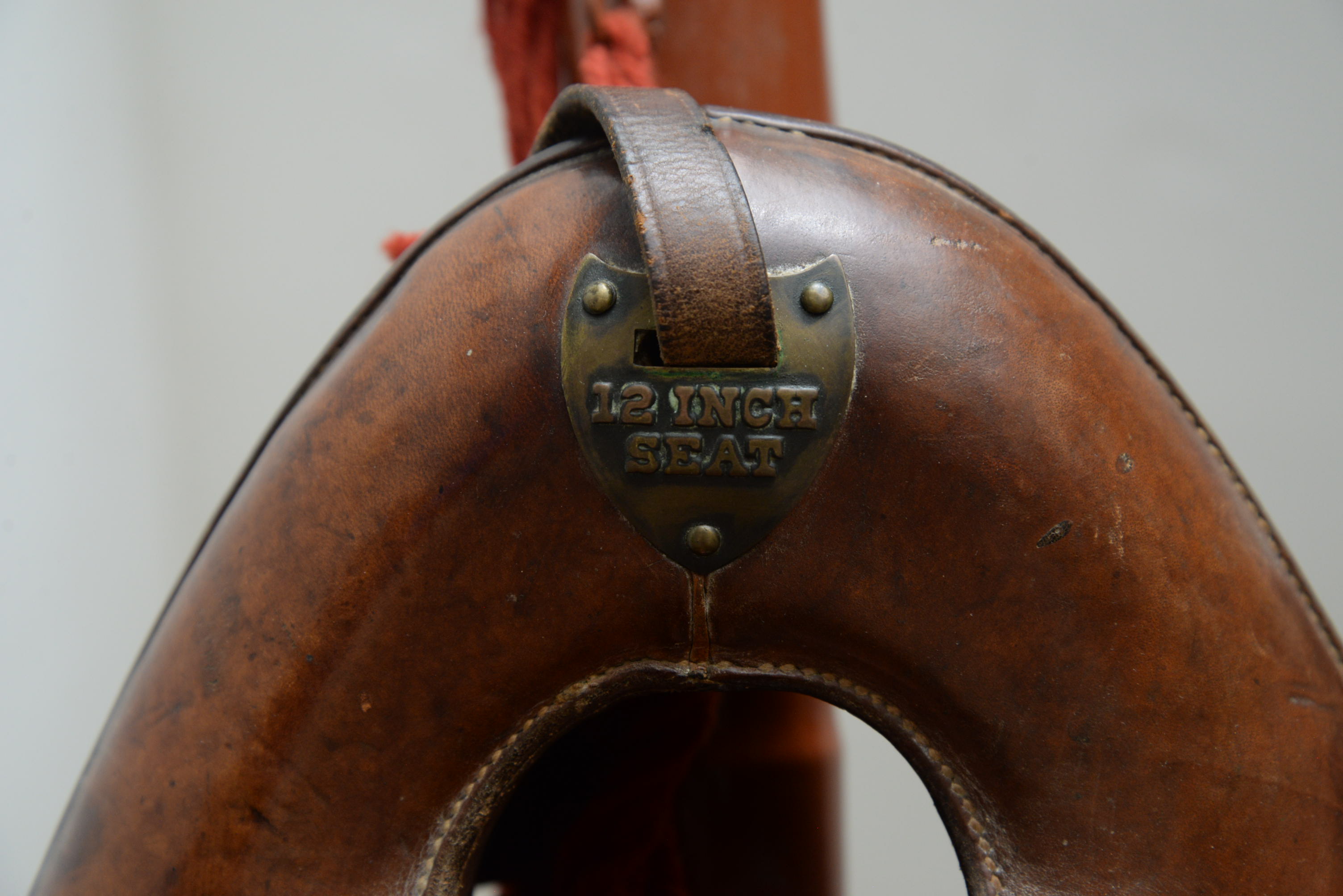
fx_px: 3172
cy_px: 448
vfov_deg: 16.1
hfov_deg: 23.9
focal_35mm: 85
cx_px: 672
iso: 1250
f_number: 7.1
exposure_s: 1/100
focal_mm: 85
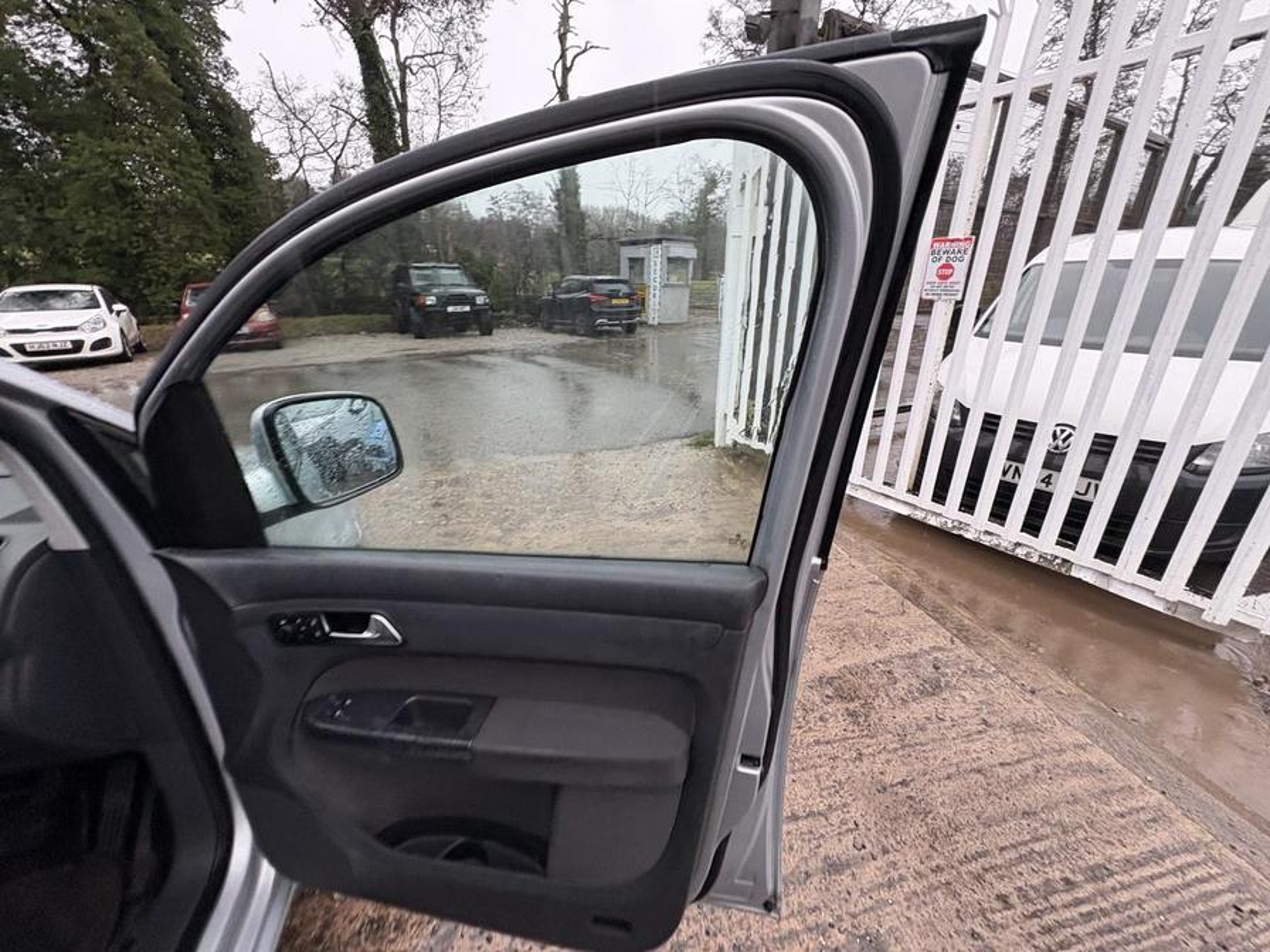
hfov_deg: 102.1
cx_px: 635
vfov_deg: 85.7
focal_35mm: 14
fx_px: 514
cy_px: 476
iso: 250
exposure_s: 1/60
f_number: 2.2
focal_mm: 2.22
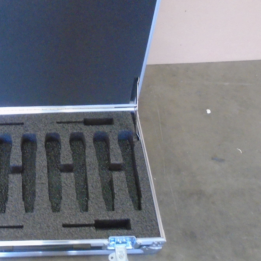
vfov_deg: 37.5
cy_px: 112
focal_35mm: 45
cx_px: 38
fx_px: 384
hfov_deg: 35.8
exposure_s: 1/40
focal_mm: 4.6
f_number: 3.2
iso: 640
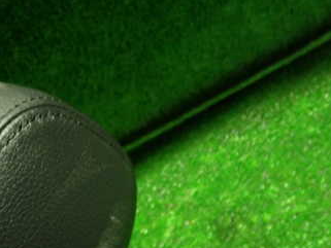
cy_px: 131
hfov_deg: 32.5
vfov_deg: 26.1
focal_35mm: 56
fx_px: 536
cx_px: 28
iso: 800
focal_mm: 5.4
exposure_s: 1/10
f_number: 2.3
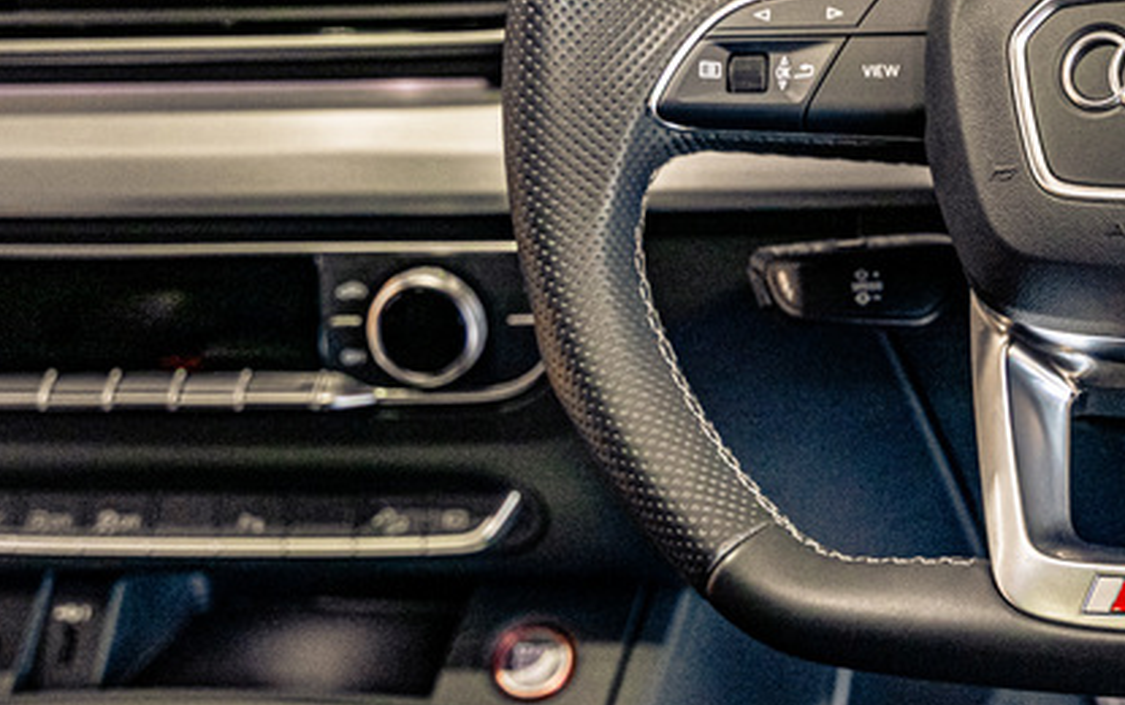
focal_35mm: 118
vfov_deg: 11.0
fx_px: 3620
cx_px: 1145
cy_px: -8
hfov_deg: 17.2
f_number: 4
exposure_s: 1/125
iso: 1600
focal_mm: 47
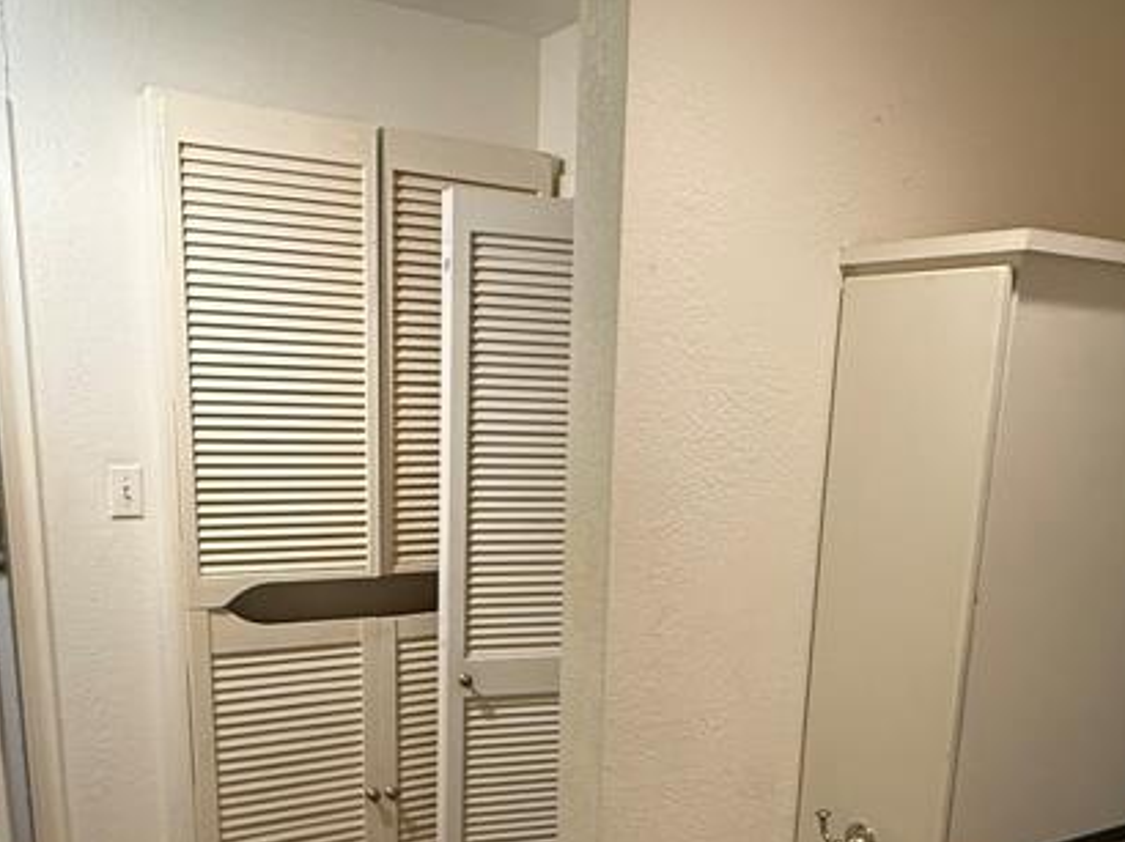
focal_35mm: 35
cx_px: 595
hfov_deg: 52.6
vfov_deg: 39.3
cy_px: 653
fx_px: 1137
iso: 250
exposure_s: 1/120
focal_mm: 2.22
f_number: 2.2
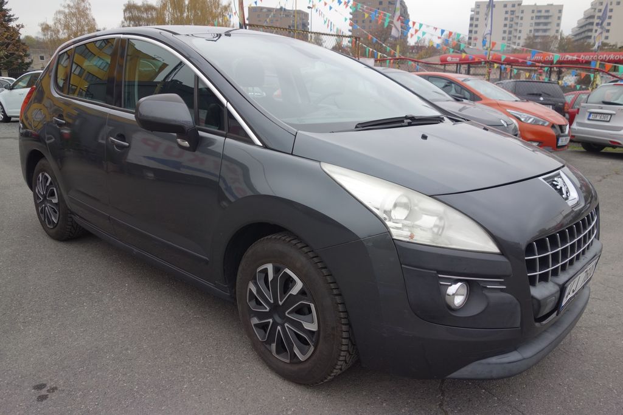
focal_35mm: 28
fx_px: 485
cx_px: 312
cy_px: 208
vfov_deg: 46.4
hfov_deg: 65.5
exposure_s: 1/400
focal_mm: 10.4
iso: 125
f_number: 2.8
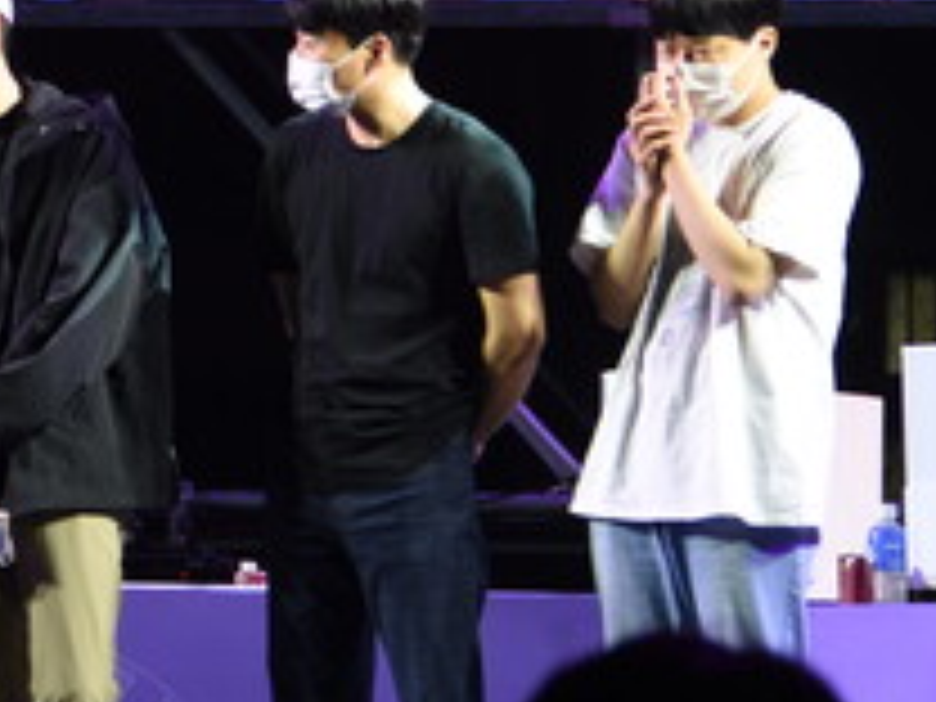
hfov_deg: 5.3
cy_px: -4
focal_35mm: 374
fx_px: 10113
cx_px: 14
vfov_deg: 4.0
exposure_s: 1/20
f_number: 5.3
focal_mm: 90
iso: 100
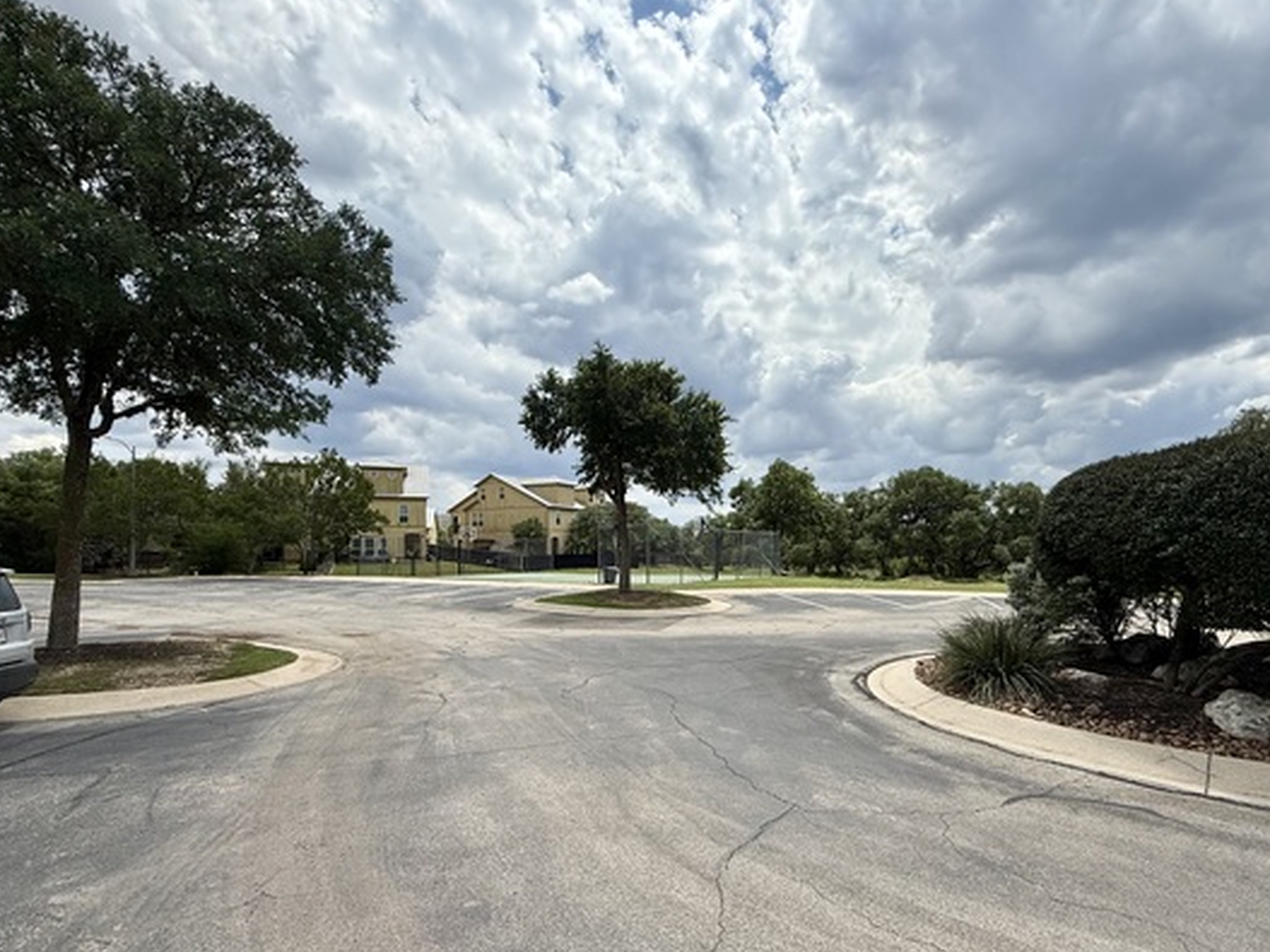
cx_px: 696
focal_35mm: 17
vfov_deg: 74.4
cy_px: 535
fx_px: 624
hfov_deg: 90.8
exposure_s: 1/3460
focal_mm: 2.22
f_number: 2.2
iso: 50
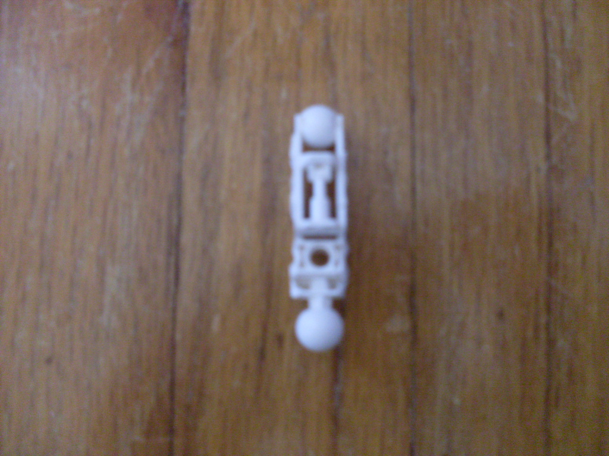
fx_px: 669
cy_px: 228
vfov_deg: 37.7
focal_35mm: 38
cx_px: 304
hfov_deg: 49.0
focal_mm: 6.3
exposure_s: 1/8
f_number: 2.8
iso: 200
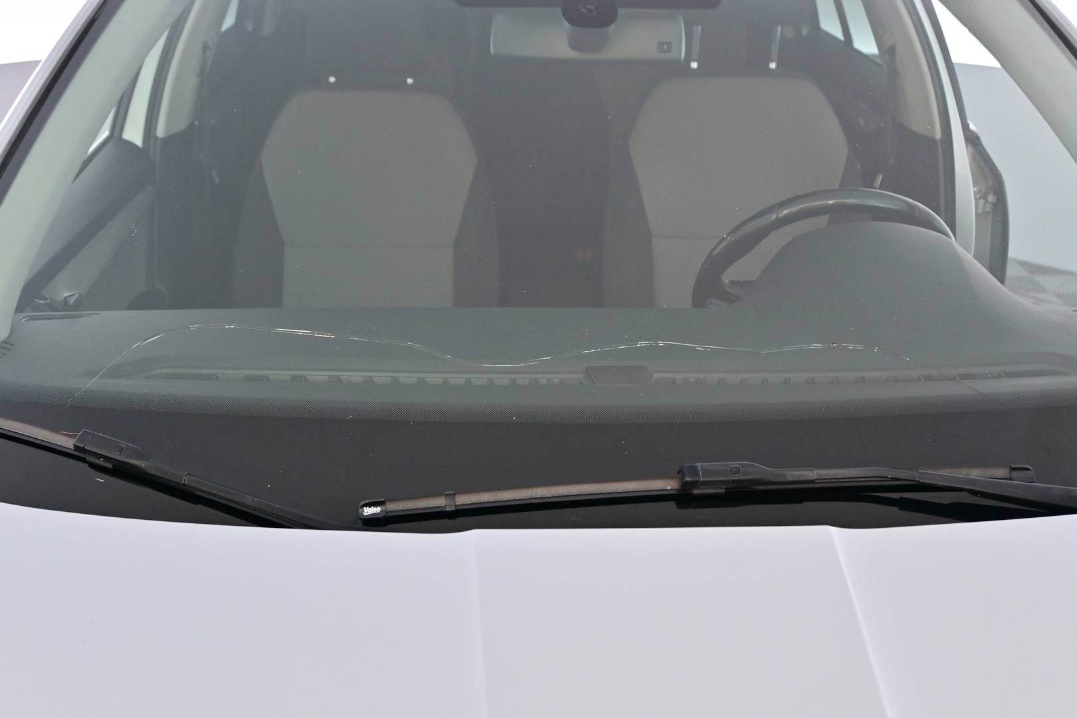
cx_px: 538
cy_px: 359
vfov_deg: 33.6
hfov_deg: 48.7
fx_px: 1189
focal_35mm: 40
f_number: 4.5
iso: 900
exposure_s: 1/40
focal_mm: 26.5
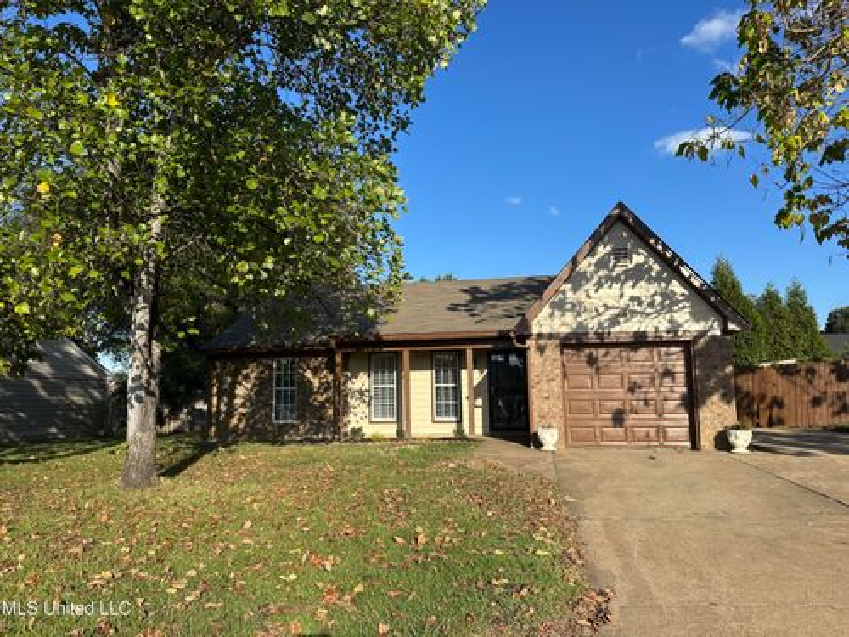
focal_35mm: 24
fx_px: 589
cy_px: 318
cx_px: 424
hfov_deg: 71.6
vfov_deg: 56.8
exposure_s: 1/3247
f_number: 1.78
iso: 80
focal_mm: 6.86
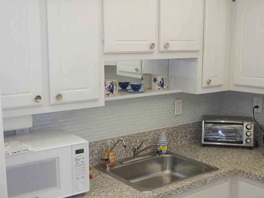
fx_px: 358
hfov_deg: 40.4
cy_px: 108
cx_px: 134
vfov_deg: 30.9
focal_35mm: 47
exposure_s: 1/30
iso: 200
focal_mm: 7.7
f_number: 4
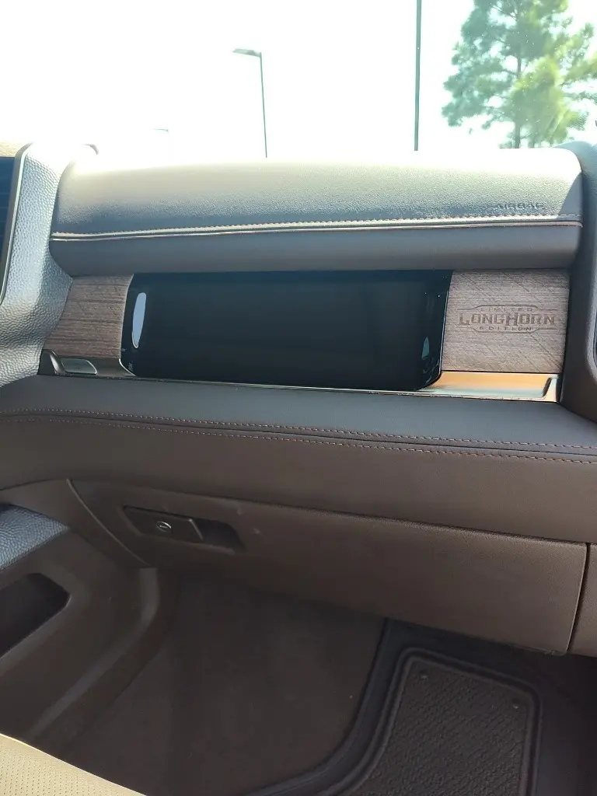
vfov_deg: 73.9
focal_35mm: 23
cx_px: 298
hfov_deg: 58.9
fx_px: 529
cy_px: 398
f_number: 1.8
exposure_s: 1/337
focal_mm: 5.56
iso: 100
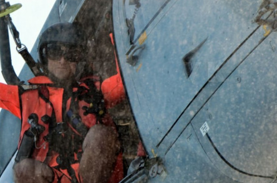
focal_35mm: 541
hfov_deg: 3.8
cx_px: 31
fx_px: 4154
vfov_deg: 2.5
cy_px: 91
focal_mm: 200
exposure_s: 1/400
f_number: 14
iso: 320
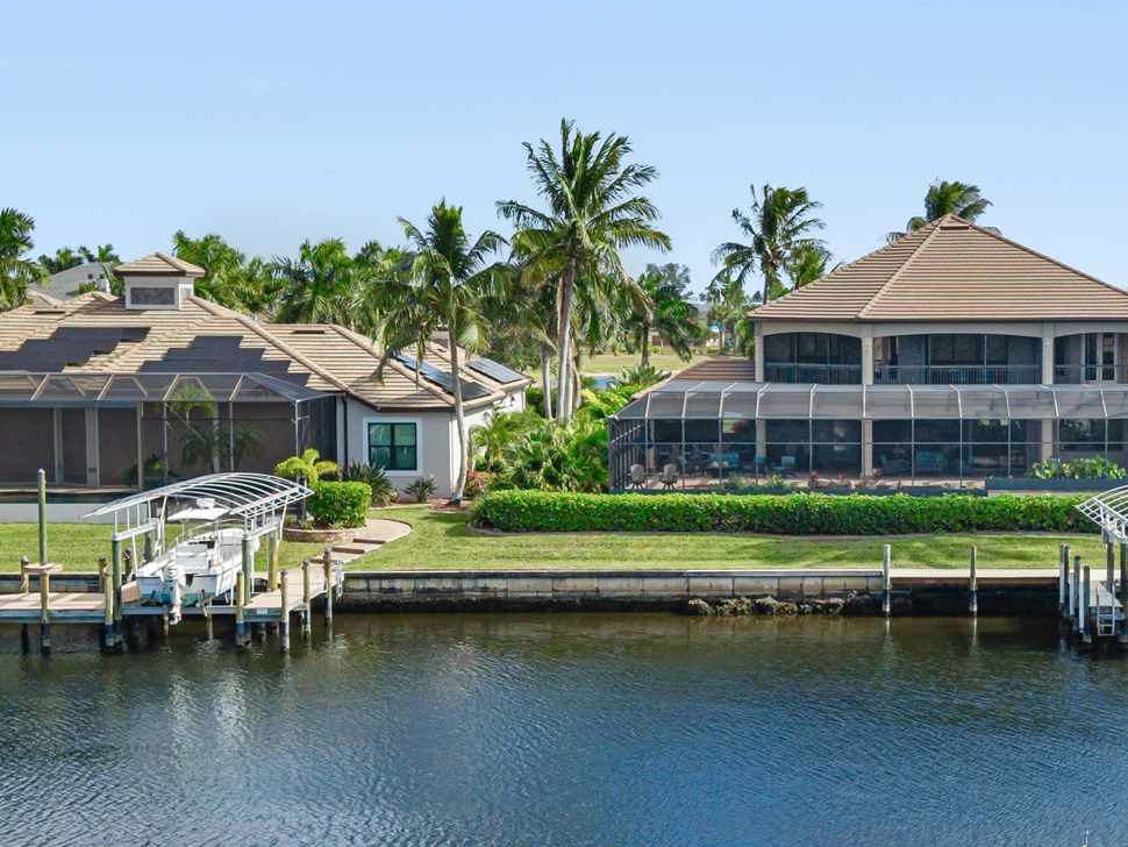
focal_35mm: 76
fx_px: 2477
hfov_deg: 25.2
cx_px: 893
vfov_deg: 19.4
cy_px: 468
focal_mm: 8.67
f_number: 1.8
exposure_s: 1/400
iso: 100
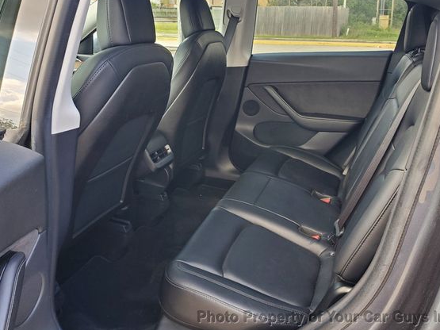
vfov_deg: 46.7
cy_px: 144
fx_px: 381
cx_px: 228
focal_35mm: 30
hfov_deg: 60.0
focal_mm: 4.3
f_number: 2.4
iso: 160
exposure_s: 1/120
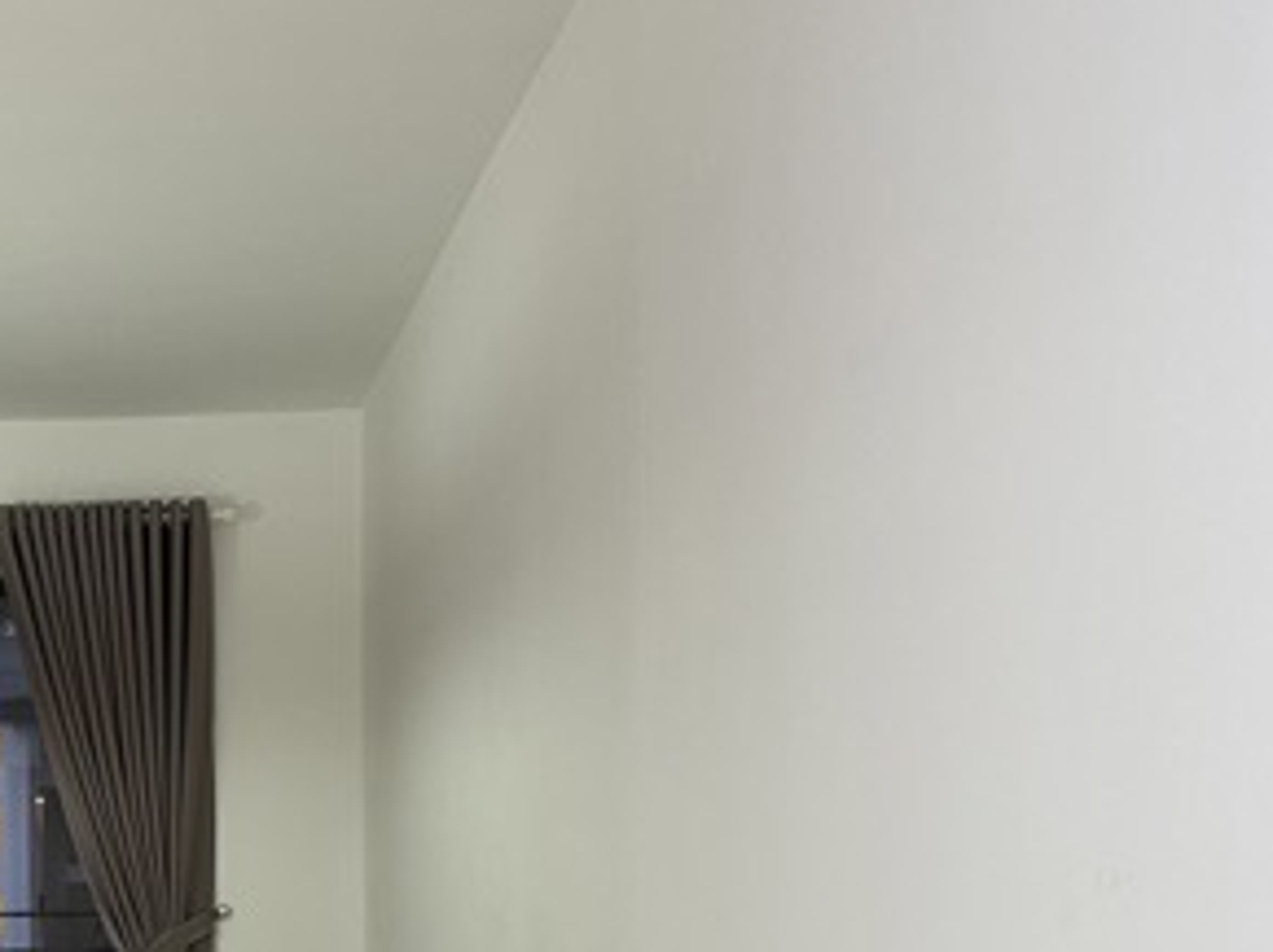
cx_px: 48
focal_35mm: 53
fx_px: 1947
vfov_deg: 26.0
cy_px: 956
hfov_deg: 33.6
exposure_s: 1/50
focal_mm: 6.86
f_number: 1.78
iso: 250
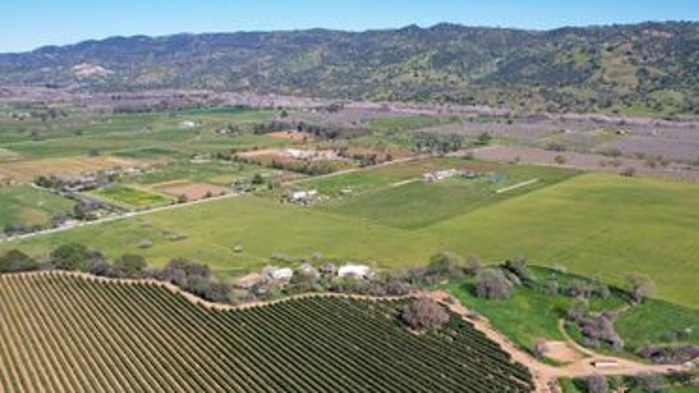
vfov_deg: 37.0
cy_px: 285
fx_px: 574
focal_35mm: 31
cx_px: 412
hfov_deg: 62.2
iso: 110
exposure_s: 1/1600
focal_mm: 8.38
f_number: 2.8
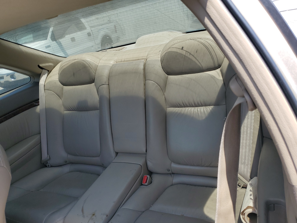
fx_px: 223
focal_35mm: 26
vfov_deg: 53.1
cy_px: 112
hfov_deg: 67.3
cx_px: 148
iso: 50
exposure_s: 1/500
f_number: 1.5
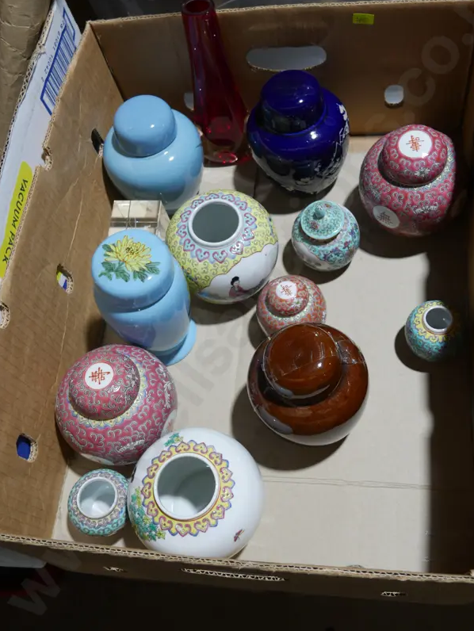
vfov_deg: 51.3
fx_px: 657
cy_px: 289
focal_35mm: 36
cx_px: 264
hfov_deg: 39.6
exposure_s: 1/80
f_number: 3.5
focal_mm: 14
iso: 200
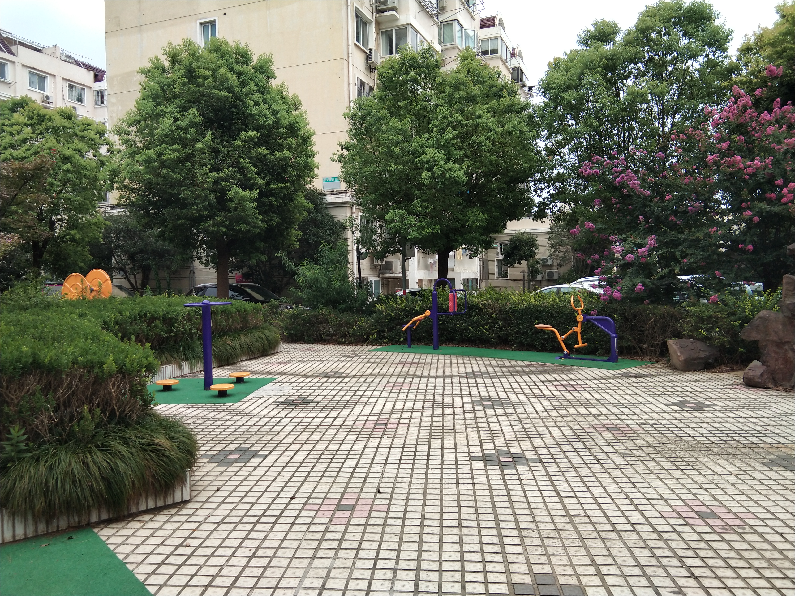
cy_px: 298
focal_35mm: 31
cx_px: 398
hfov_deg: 58.4
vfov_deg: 45.4
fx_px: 712
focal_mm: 3.69
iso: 50
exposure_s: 1/725
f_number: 2.2
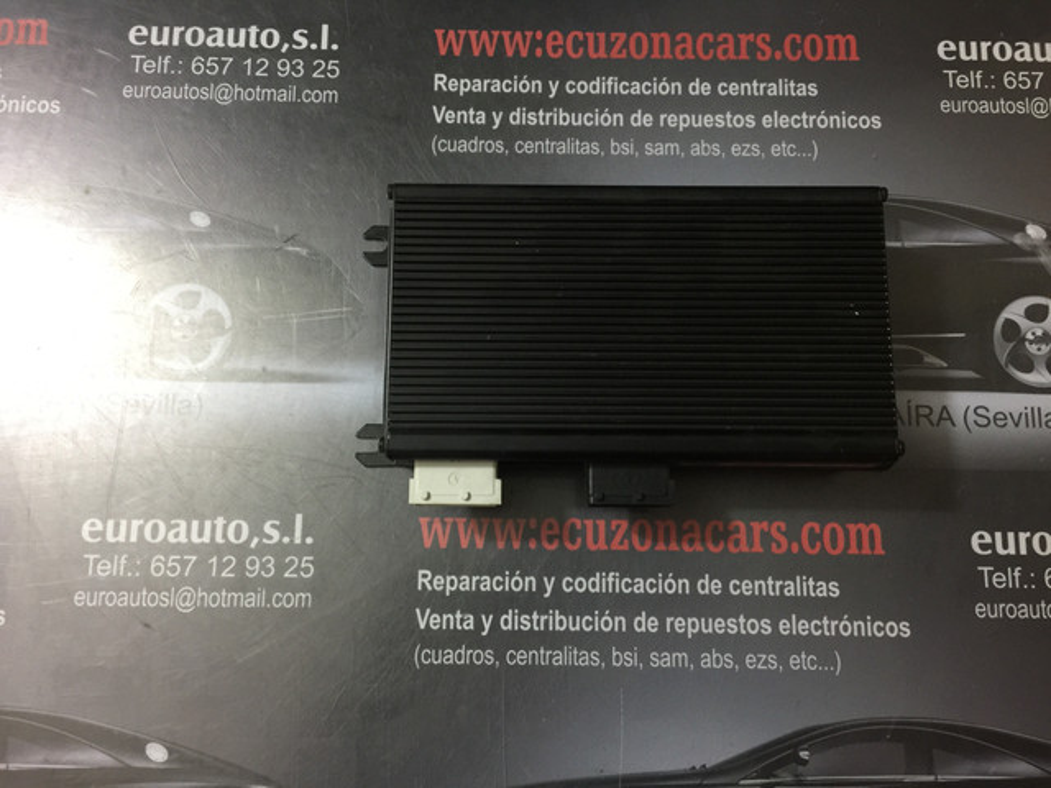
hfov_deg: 61.7
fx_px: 880
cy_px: 394
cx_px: 526
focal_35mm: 29
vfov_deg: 48.2
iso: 125
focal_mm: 4.15
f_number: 2.2
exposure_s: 1/17
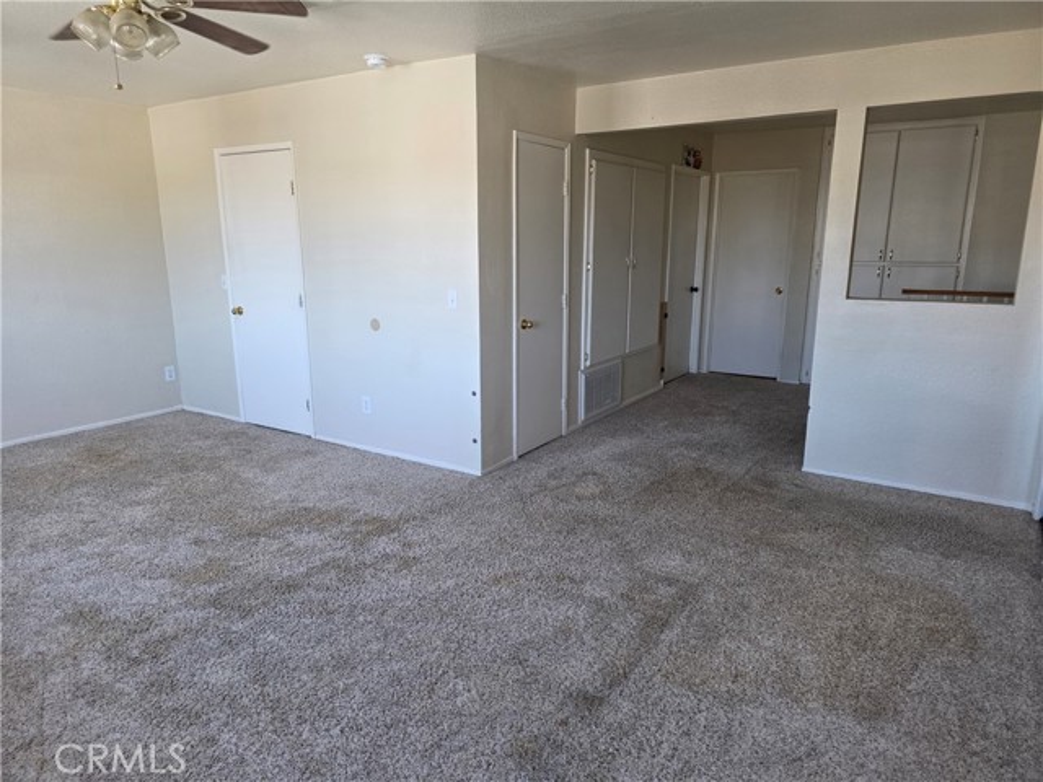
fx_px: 693
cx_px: 522
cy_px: 391
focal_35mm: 23
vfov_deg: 58.9
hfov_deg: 73.9
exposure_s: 1/120
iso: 160
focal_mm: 6.3
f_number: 1.7
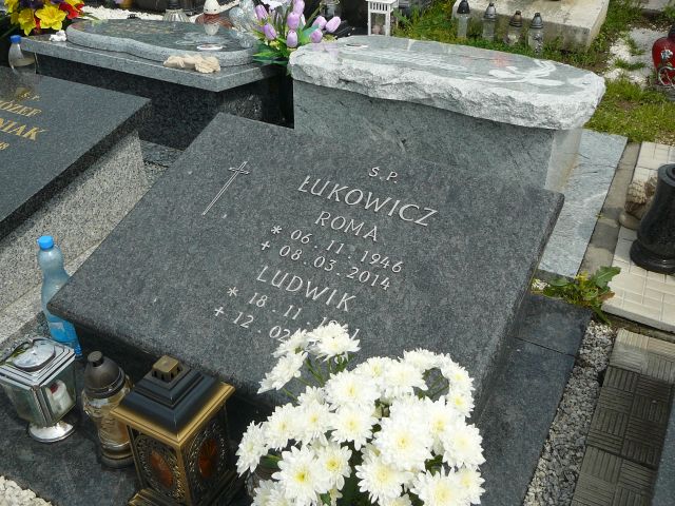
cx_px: 338
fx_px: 682
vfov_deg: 40.7
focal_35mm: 35
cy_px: 253
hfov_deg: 52.6
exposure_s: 1/640
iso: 80
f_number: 5
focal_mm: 5.2
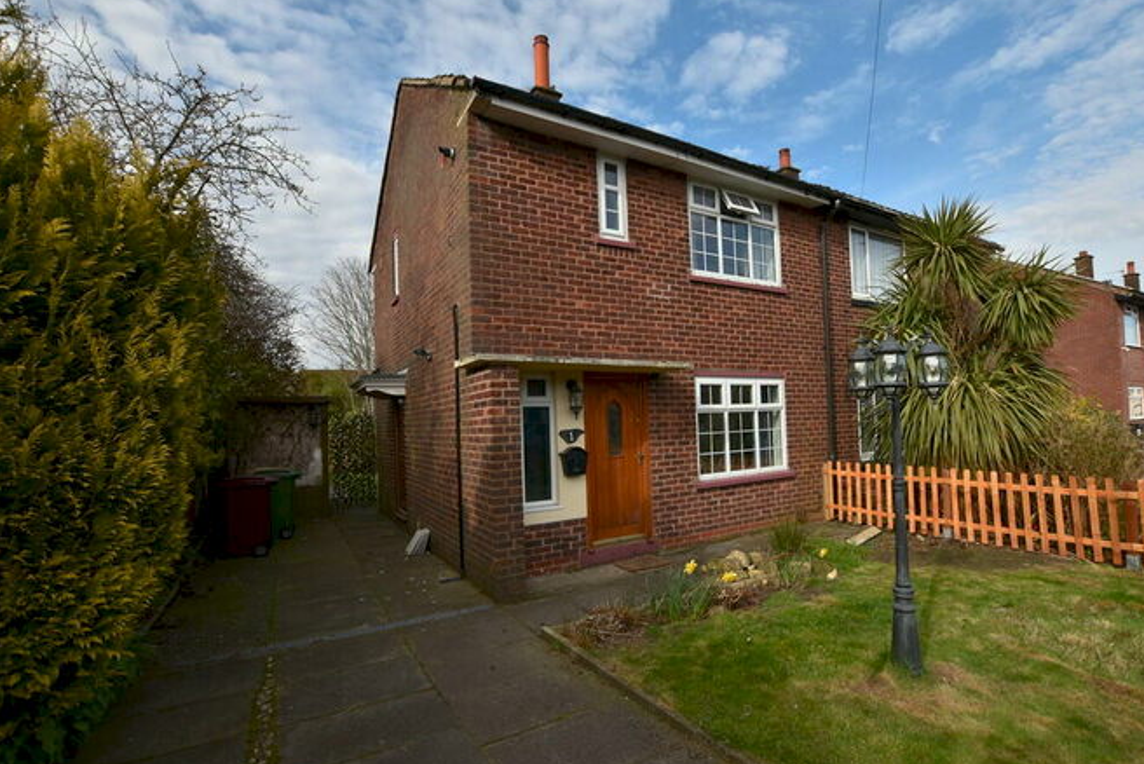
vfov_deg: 73.8
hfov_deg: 96.7
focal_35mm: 16
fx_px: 509
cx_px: 596
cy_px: 399
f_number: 8
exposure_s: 1/250
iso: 160
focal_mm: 10
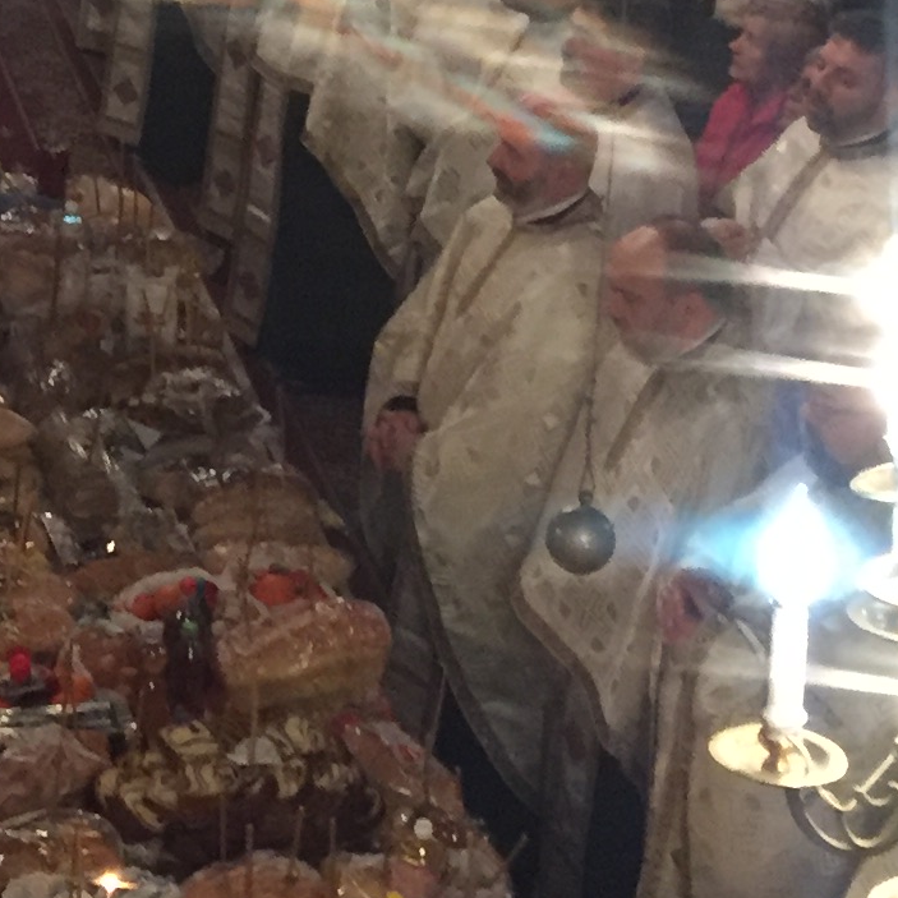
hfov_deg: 14.3
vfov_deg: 14.3
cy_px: -130
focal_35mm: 119
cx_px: -69
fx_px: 3493
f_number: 2.2
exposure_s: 1/25
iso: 320
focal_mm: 4.15
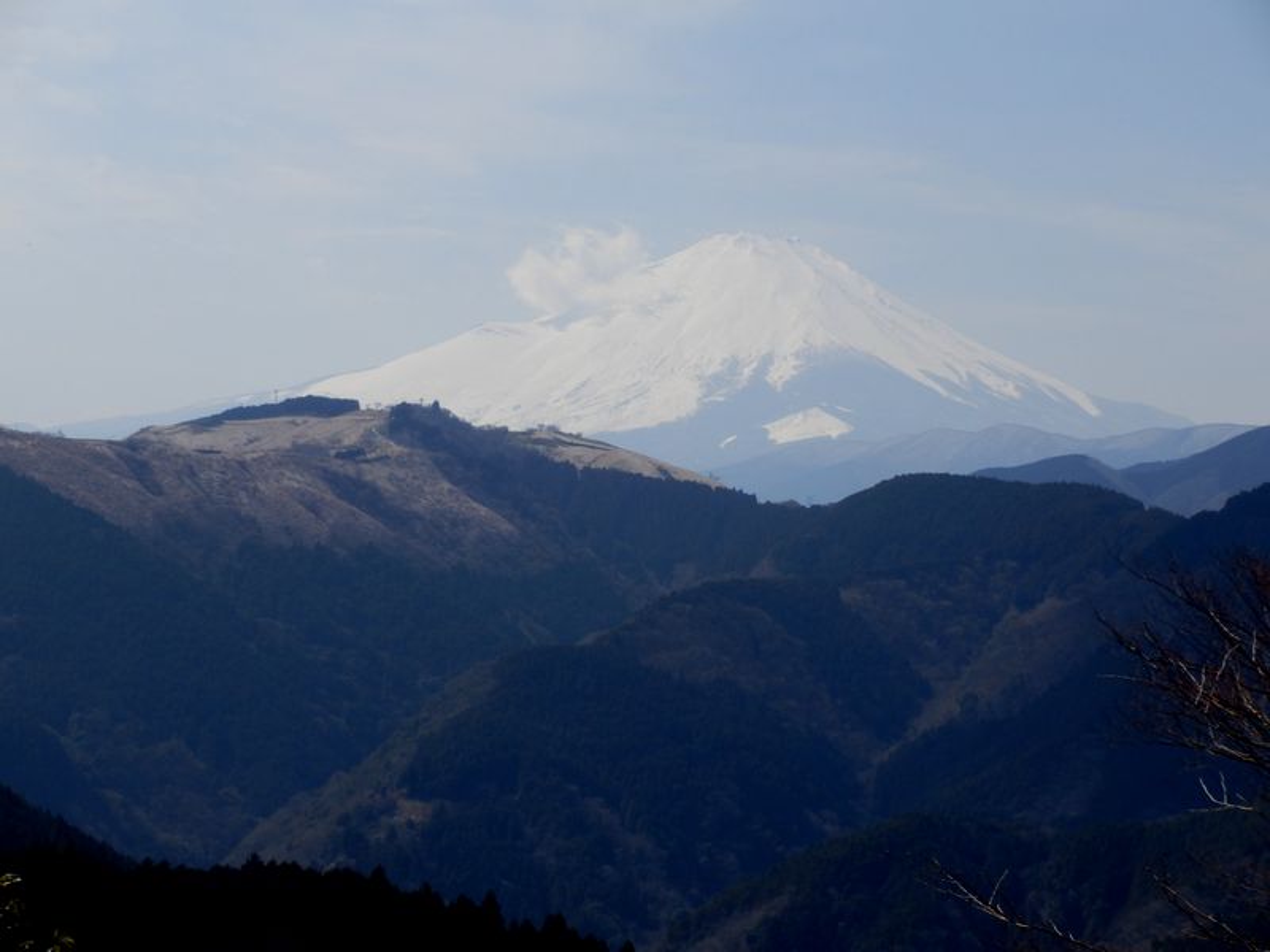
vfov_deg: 13.3
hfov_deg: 17.7
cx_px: 635
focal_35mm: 111
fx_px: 4072
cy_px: 476
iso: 80
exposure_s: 1/125
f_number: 14
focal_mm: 19.6
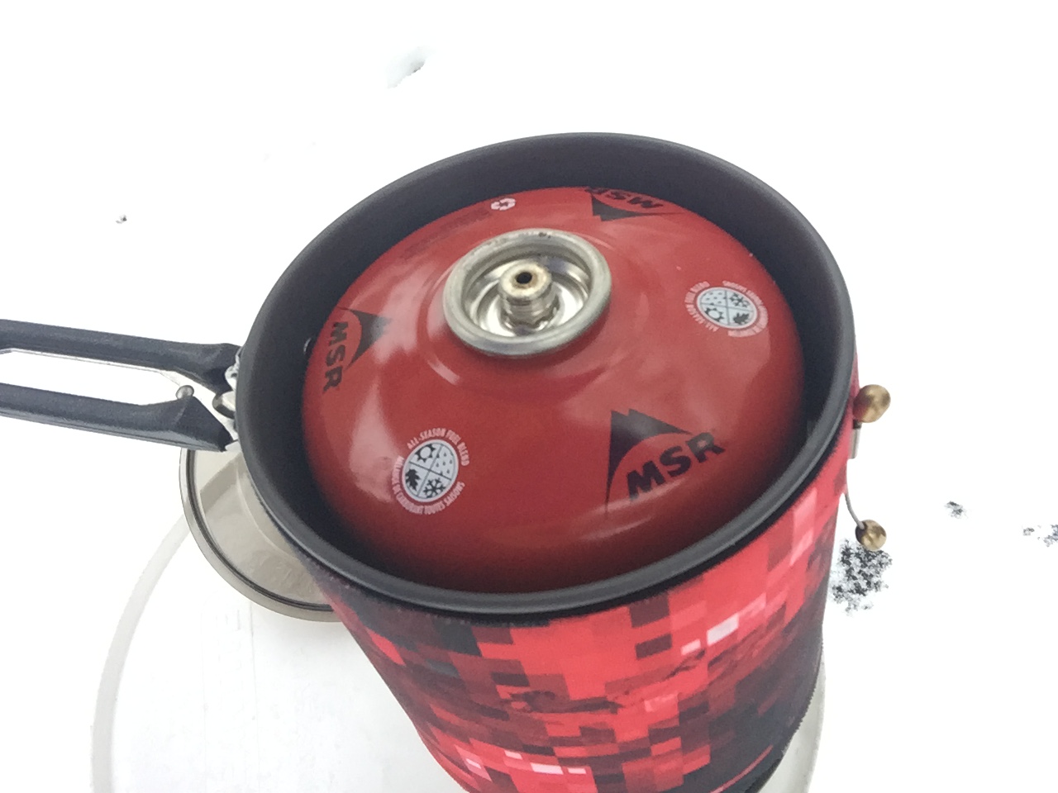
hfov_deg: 58.4
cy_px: 396
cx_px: 529
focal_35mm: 31
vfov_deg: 45.4
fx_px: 947
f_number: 2.2
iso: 64
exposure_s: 1/120
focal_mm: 2.65
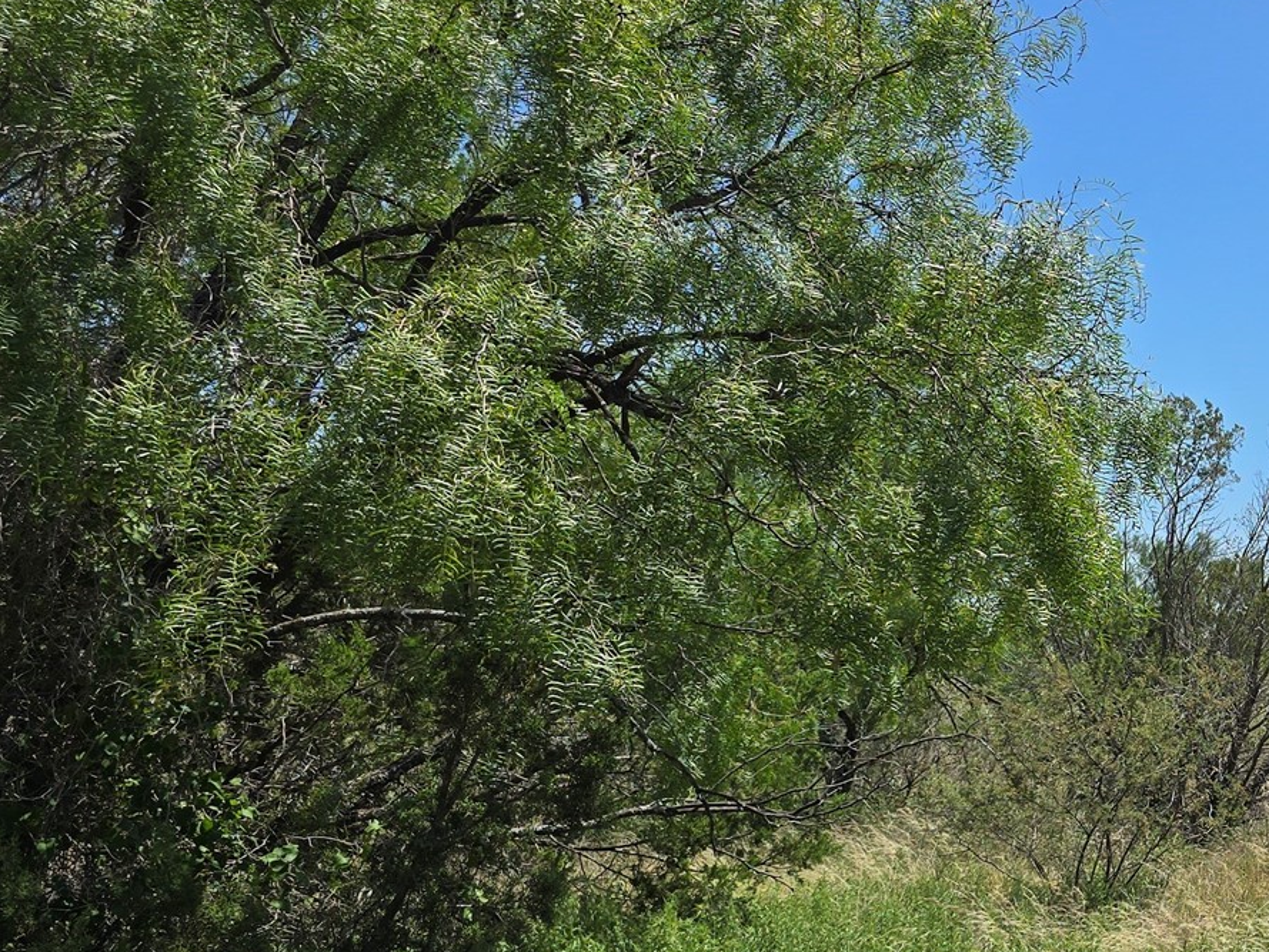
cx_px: 1437
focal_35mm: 53
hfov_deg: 31.5
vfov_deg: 27.4
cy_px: 601
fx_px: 1943
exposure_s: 1/978
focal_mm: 6.3
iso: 12
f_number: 1.7
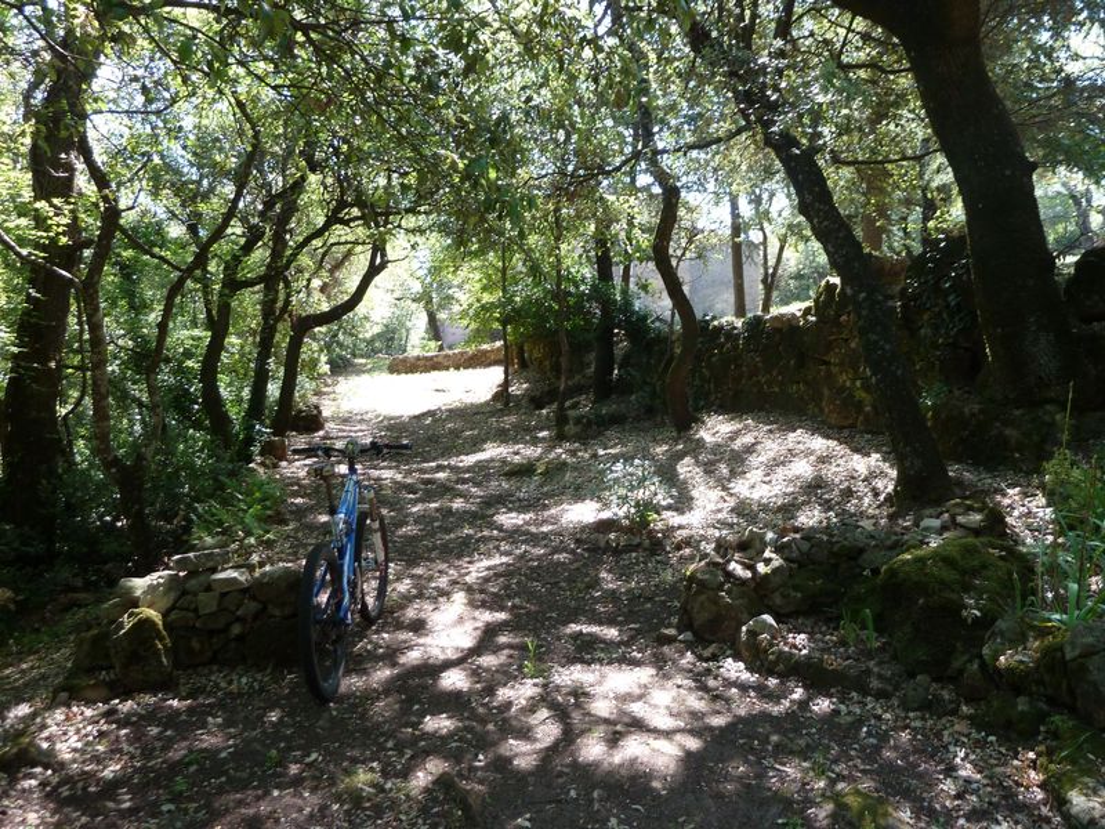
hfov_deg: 69.4
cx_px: 552
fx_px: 798
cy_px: 414
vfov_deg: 54.9
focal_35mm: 25
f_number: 3.3
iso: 80
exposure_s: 1/40
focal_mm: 4.1
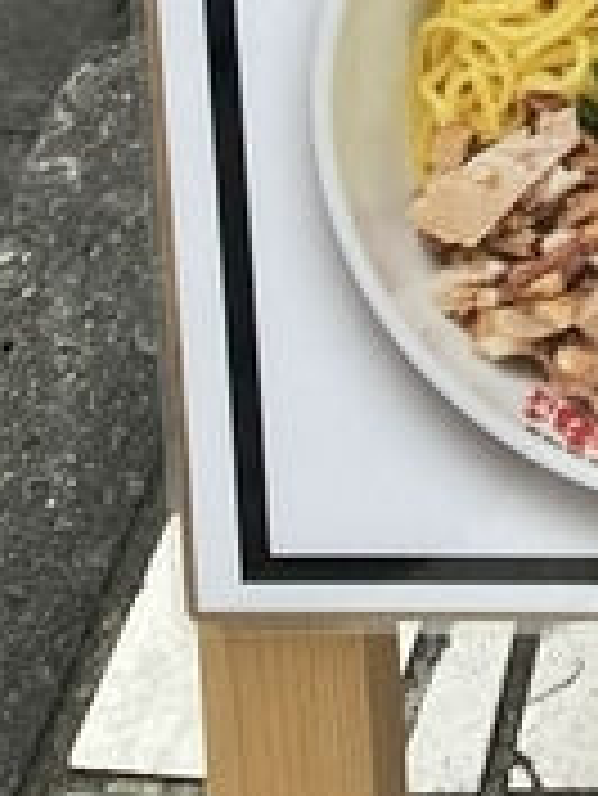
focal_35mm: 190
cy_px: -1223
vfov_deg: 9.2
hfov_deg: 7.4
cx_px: 1349
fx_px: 4371
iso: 25
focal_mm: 3.99
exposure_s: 1/100
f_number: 1.8
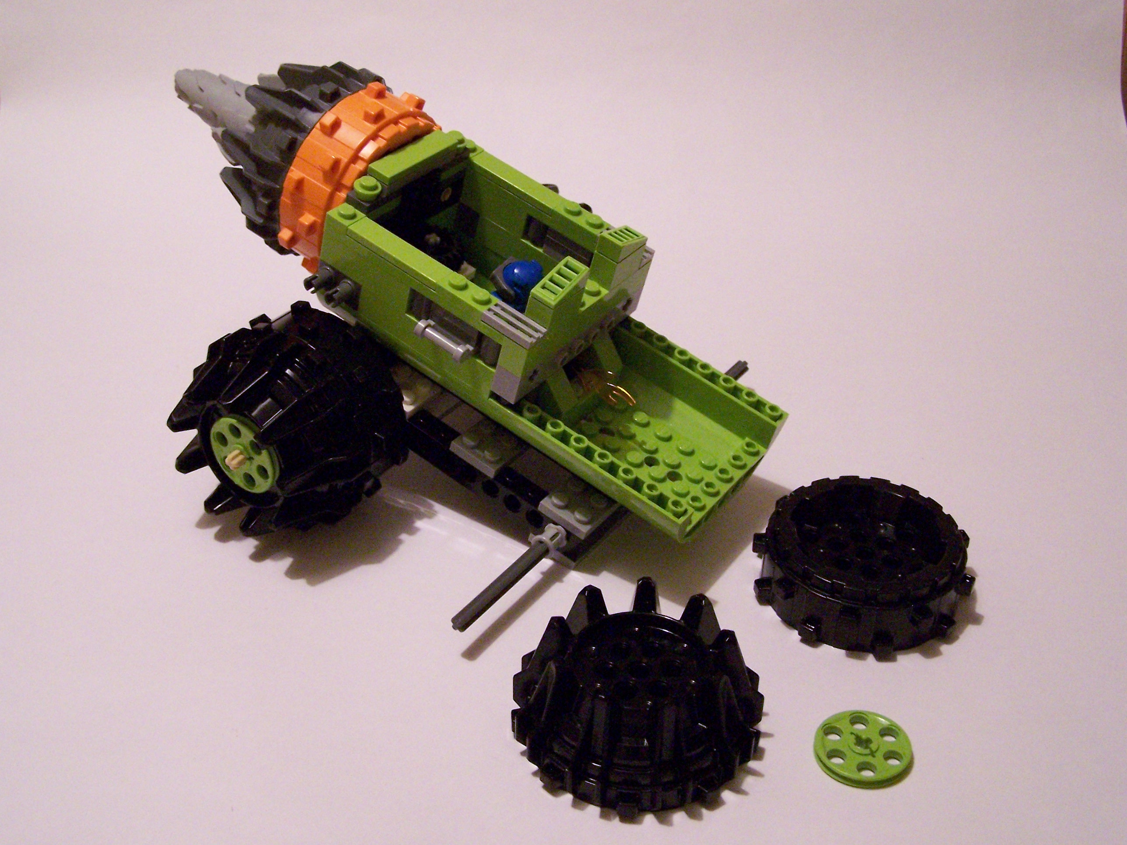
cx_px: 564
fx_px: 1400
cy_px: 422
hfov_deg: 43.9
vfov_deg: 33.6
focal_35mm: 43
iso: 400
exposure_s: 1/20
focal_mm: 7.1
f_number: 2.9
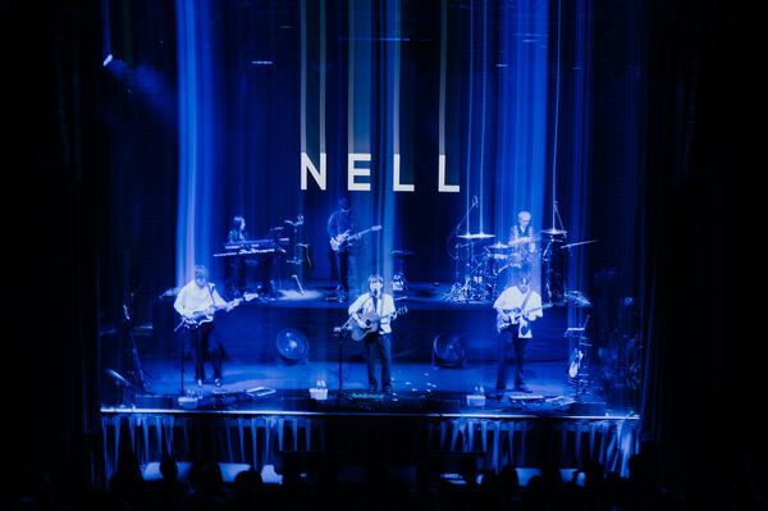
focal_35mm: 54
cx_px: 384
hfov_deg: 36.9
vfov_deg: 25.0
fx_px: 1151
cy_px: 256
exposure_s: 1/3
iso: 100
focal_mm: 54
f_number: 6.3
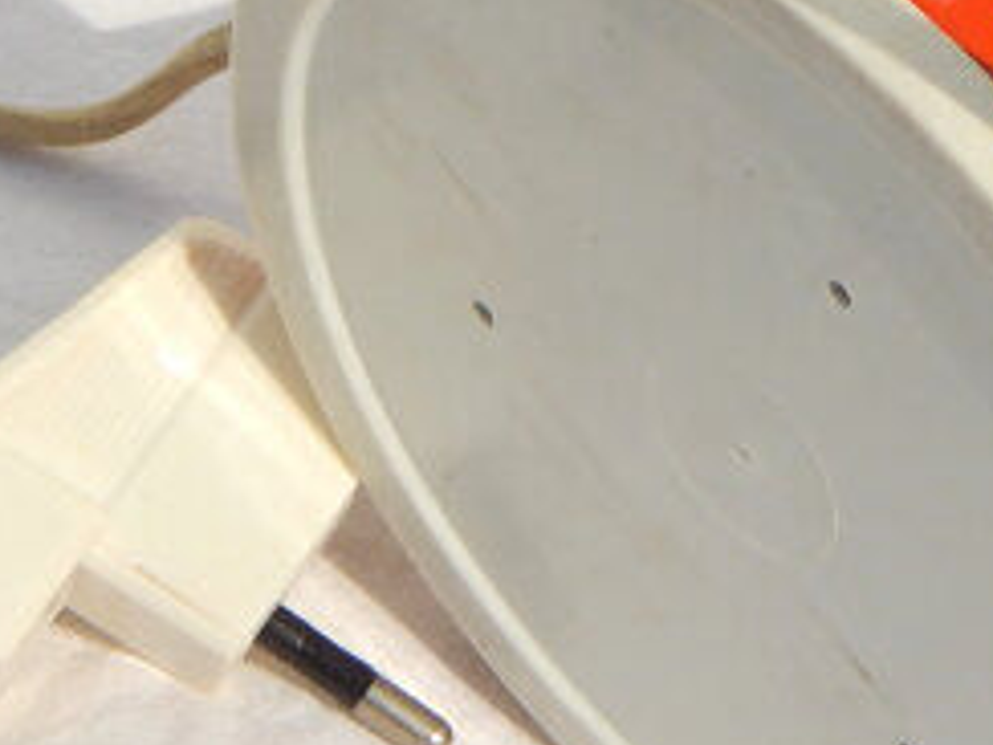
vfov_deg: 5.3
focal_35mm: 282
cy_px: -61
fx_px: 8089
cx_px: 1152
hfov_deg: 7.0
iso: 125
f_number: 8.6
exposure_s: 1/640
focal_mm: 15.3
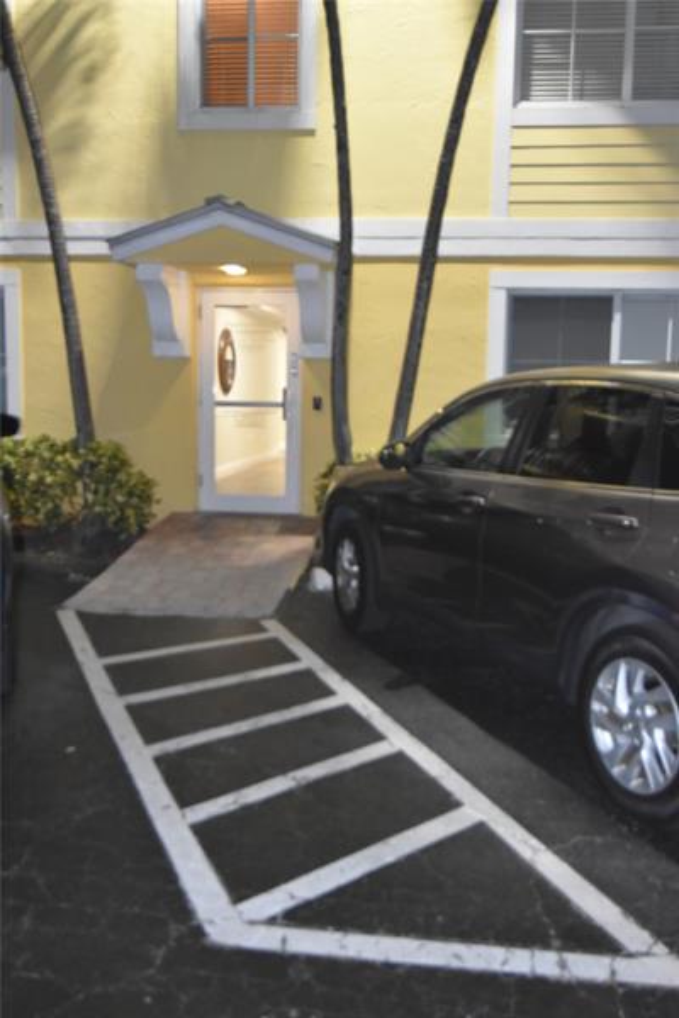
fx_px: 849
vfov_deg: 61.9
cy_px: 509
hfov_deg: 43.6
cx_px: 340
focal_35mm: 30
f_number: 4
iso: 3200
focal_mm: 20
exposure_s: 1/30
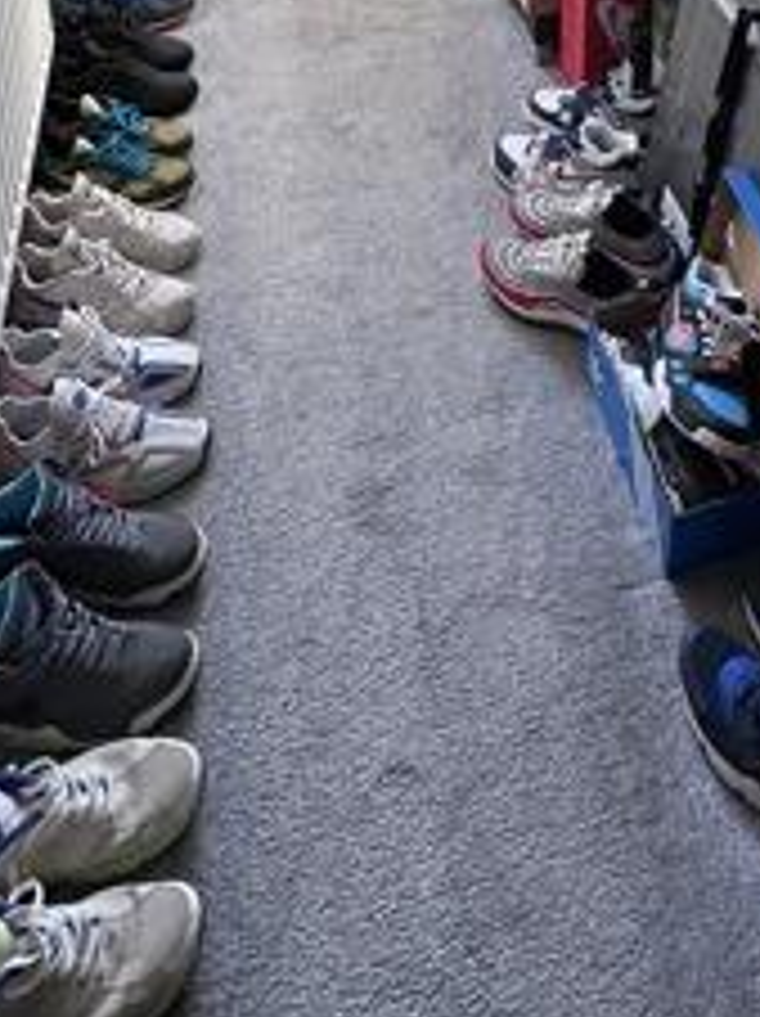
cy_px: -241
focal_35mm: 40
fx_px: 1173
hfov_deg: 35.2
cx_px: 553
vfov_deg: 35.4
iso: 64
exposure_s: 1/99
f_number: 2.2
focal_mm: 2.22
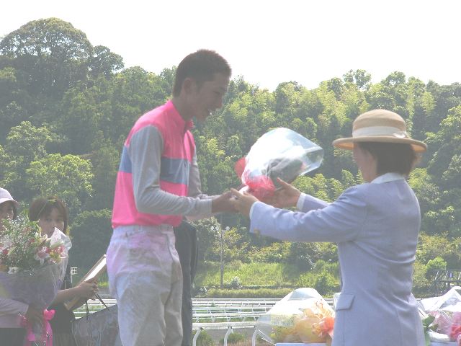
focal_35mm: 162
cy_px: 173
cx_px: 230
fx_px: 2157
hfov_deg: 12.2
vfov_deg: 9.2
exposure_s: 1/1000
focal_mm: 27
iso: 50
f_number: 6.5
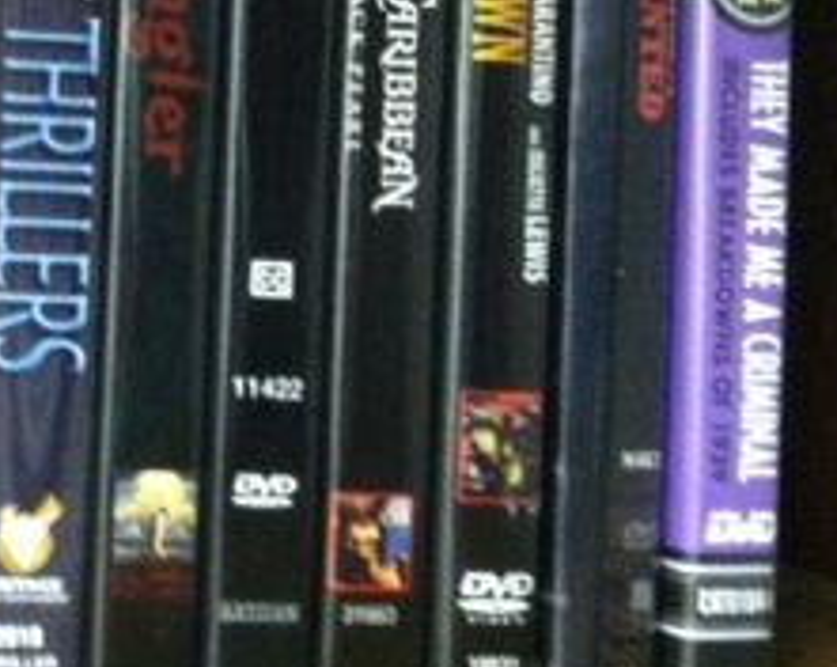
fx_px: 2448
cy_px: -42
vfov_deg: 15.2
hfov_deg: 18.3
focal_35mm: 99
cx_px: -193
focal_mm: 3.85
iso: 640
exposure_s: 1/15
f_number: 2.8
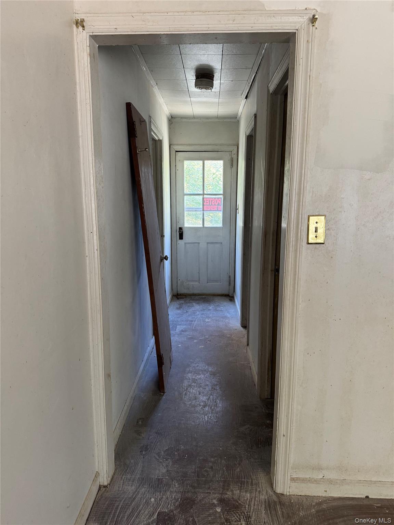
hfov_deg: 56.8
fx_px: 364
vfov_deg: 71.6
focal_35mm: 24
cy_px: 262
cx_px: 197
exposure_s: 1/60
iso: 250
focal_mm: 6.76
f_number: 1.78
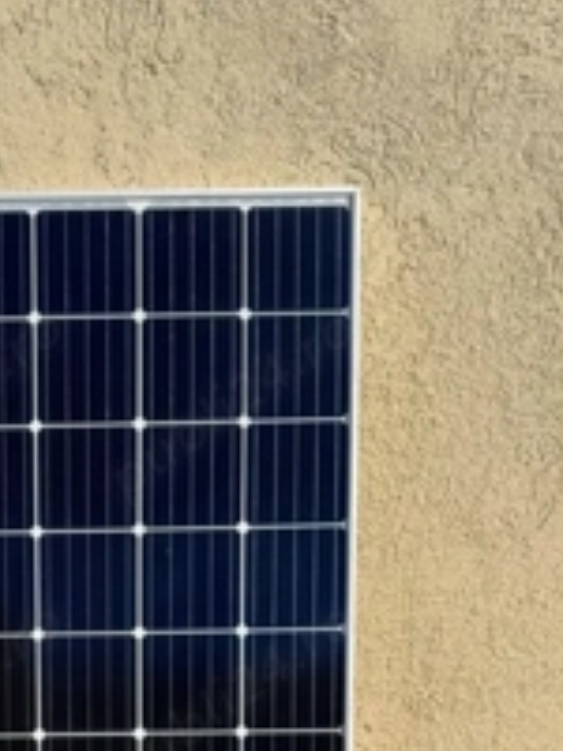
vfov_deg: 35.9
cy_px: 743
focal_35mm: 48
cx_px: 15
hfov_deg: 28.6
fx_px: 1041
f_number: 1.78
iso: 80
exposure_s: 1/2525
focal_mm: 6.76
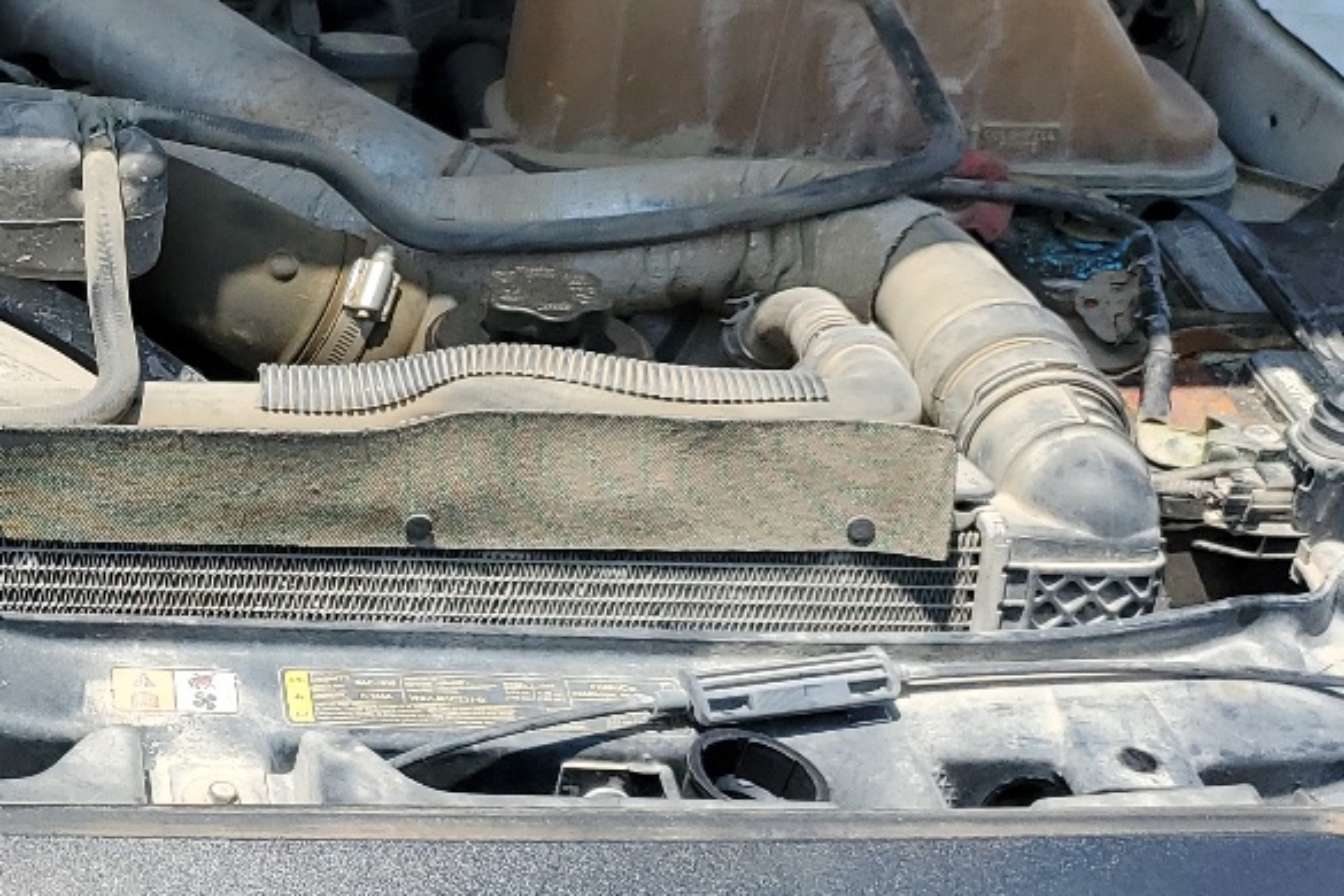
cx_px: -147
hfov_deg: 25.3
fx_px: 2762
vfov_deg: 18.4
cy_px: 402
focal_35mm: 74
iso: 50
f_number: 1.5
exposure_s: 1/2500
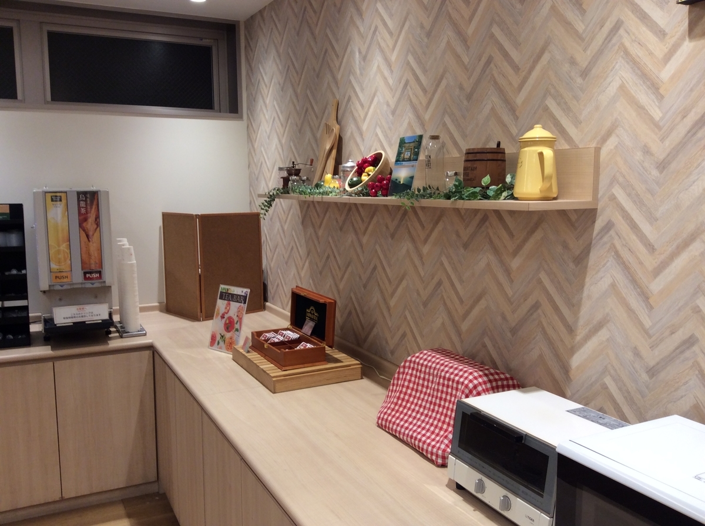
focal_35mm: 32
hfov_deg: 56.9
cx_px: 352
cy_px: 263
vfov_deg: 44.0
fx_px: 651
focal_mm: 3.3
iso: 50
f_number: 2.4
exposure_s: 1/24
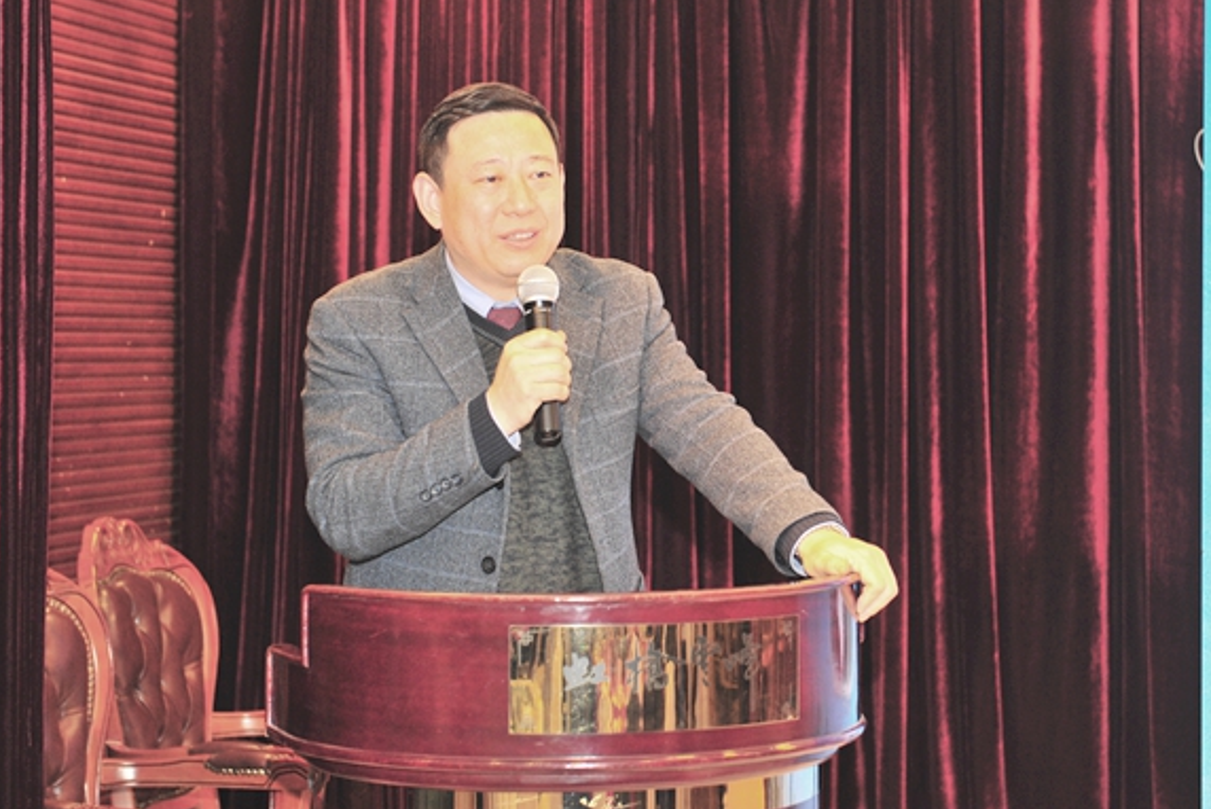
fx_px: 2188
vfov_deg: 20.9
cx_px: 593
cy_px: 390
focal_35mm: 65
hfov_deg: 30.9
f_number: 3.5
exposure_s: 1/100
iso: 800
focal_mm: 62
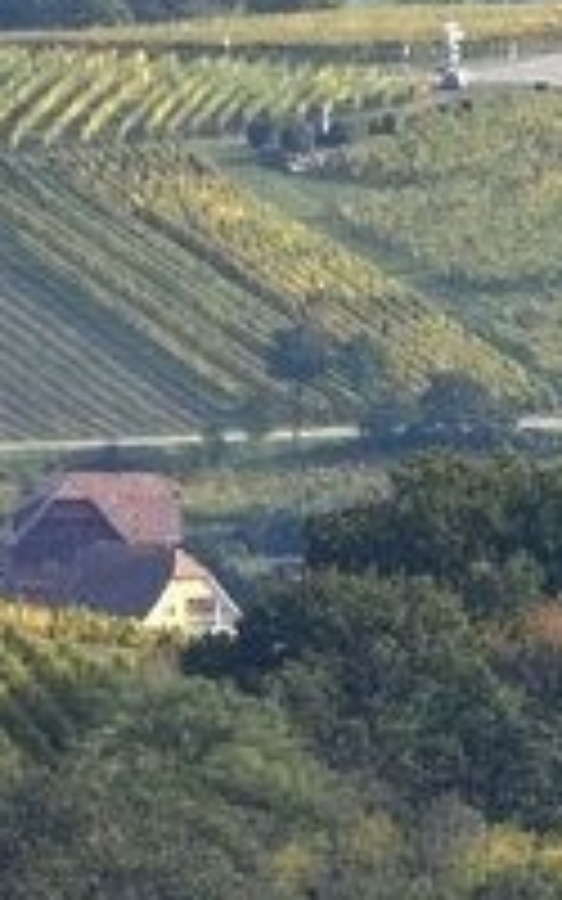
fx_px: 35975
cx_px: 3134
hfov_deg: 0.9
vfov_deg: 1.4
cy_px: 1606
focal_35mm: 1468
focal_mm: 180
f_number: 13
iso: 400
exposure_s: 1/320
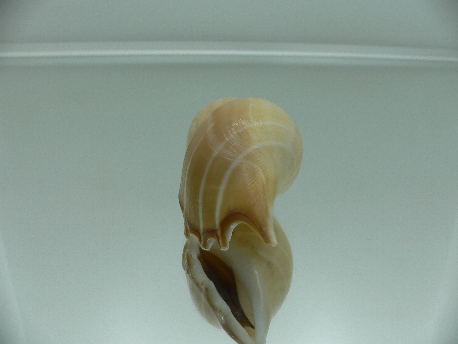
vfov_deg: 40.7
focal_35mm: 35
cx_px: 229
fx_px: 463
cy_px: 172
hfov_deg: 52.6
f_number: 2.8
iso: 80
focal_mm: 4.6
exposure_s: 1/100
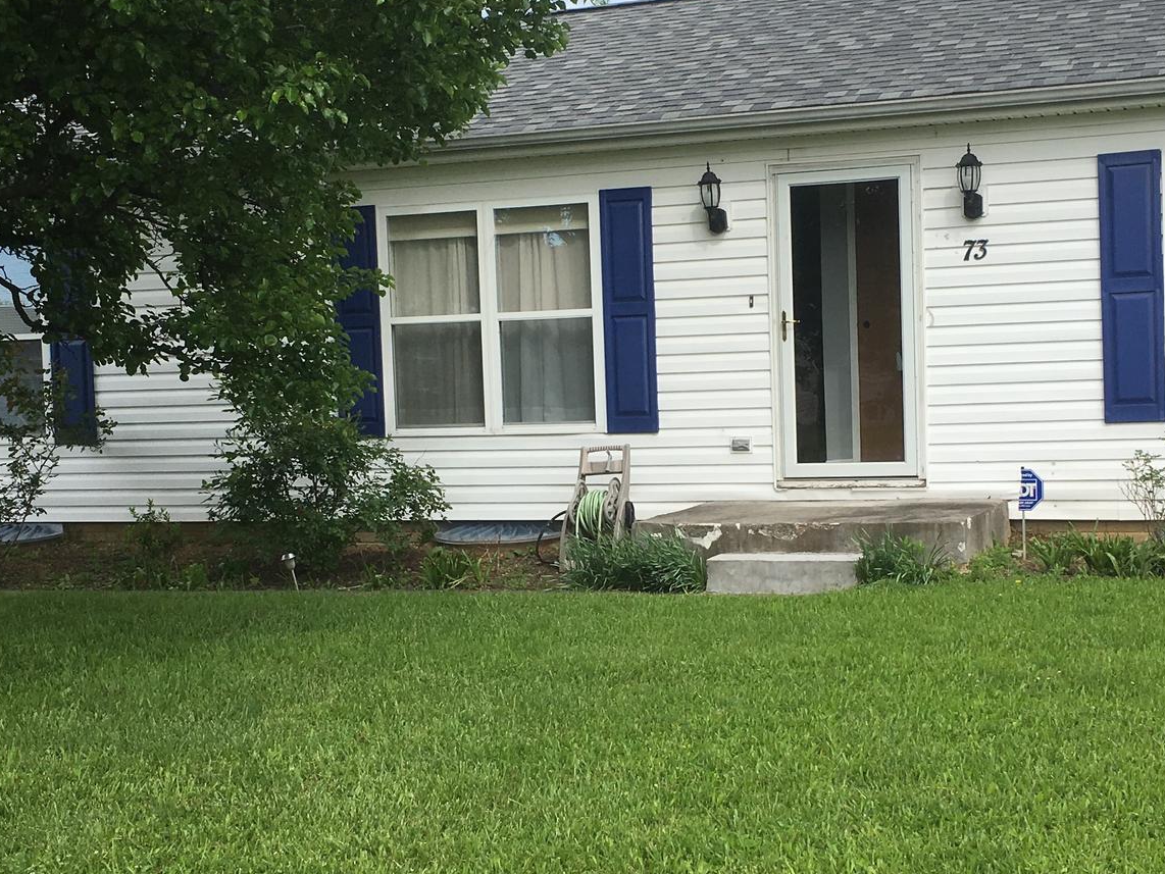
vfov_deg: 28.0
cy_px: 417
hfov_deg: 36.6
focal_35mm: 52
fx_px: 1750
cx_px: 722
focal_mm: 4.15
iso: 25
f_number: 2.2
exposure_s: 1/1166
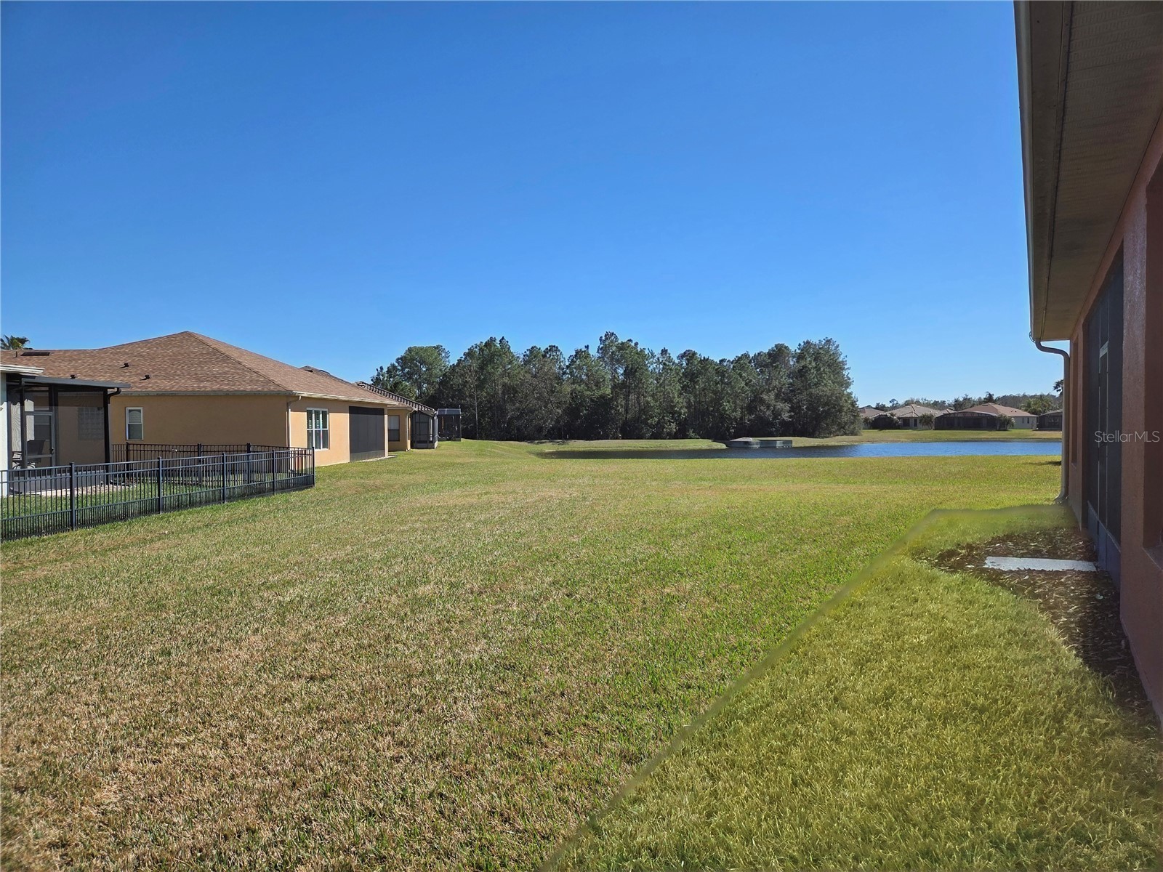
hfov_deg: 73.9
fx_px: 773
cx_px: 582
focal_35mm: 23
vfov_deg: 58.9
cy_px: 436
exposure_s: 1/10000
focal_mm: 5.4
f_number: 1.8
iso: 80
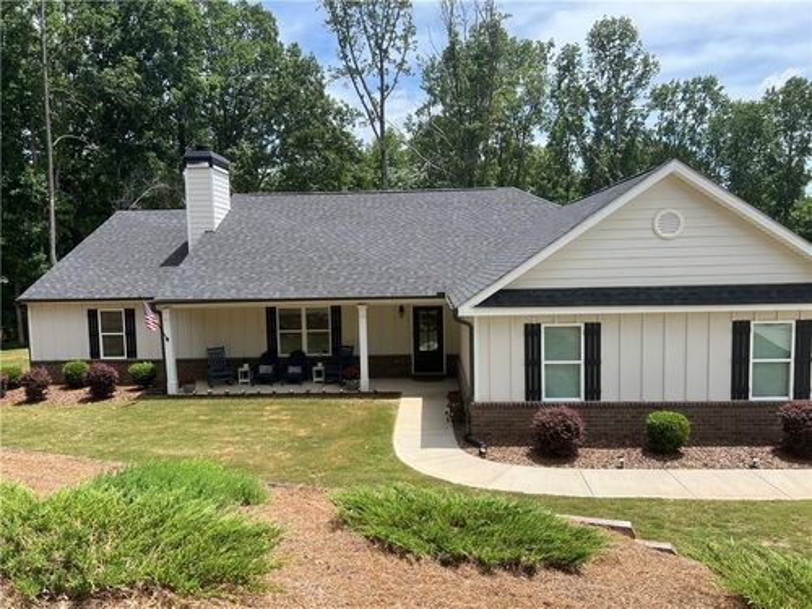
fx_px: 610
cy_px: 304
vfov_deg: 53.1
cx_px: 406
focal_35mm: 26
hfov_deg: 67.3
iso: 50
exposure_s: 1/2299
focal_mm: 5.7
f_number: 1.5
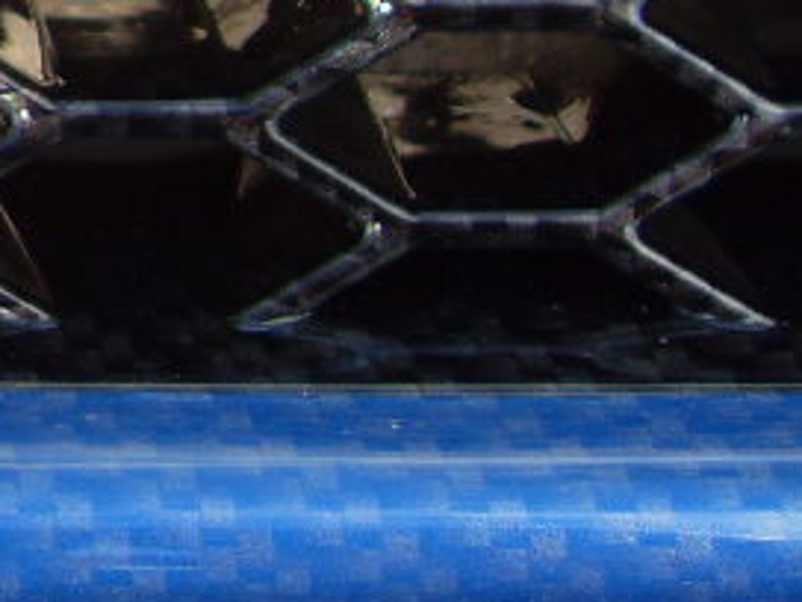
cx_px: -646
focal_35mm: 132
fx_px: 3058
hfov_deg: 13.4
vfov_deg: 10.7
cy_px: -375
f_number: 2.8
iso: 80
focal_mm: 6.3
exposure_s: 1/500
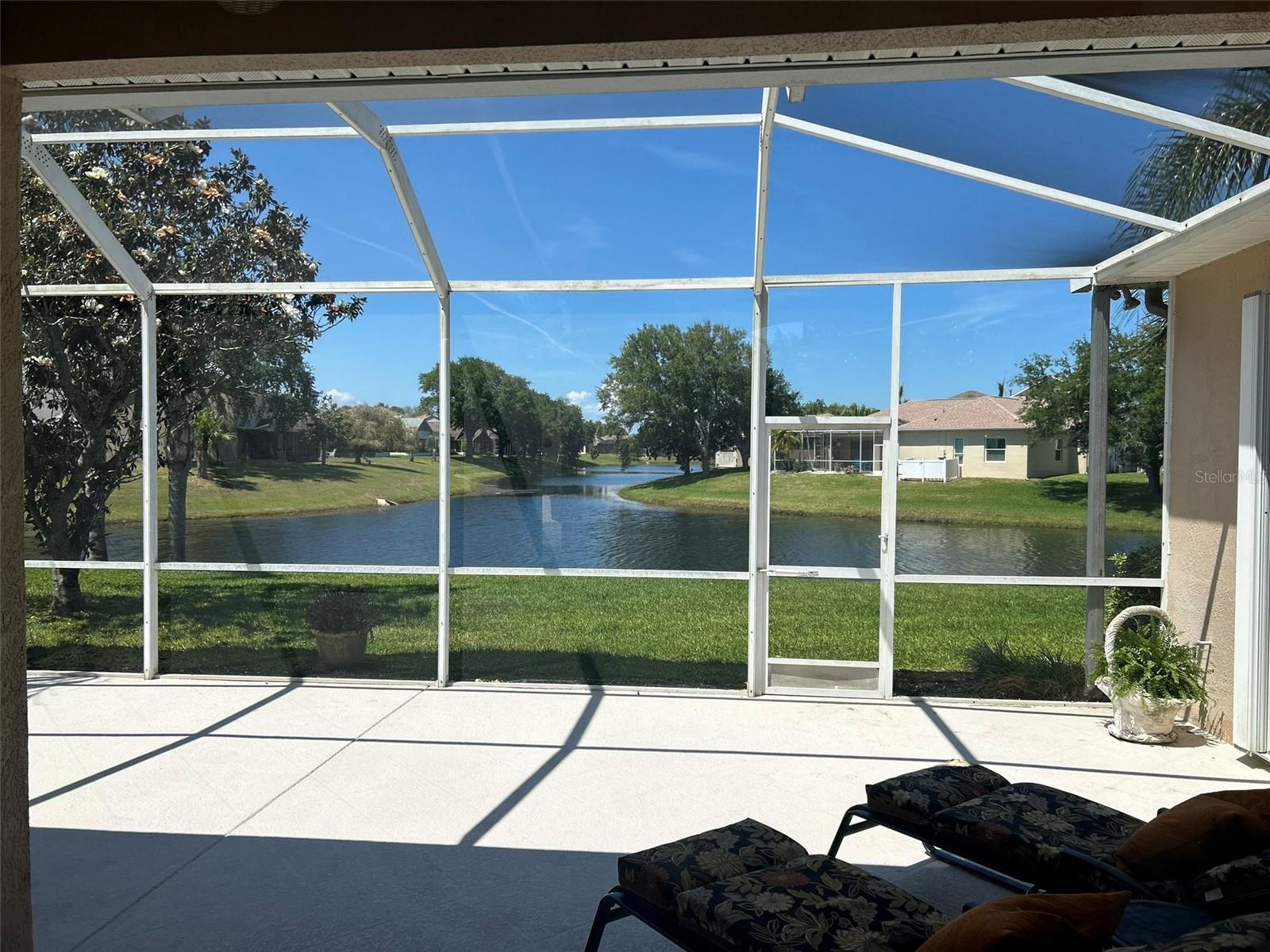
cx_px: 635
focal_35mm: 26
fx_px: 954
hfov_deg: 67.3
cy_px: 476
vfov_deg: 53.1
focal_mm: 5.7
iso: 50
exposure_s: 1/3704
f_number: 1.5
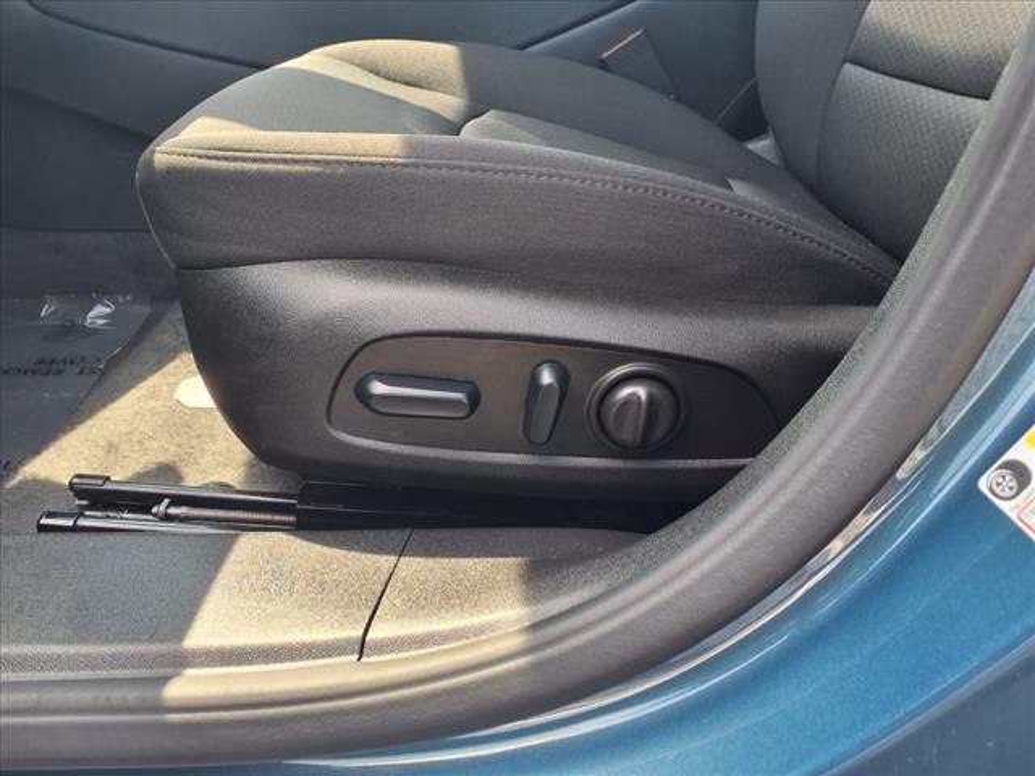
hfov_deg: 65.3
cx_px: 518
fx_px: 807
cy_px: 388
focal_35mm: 27
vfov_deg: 51.4
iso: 40
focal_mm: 3.58
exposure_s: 1/125
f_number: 1.9
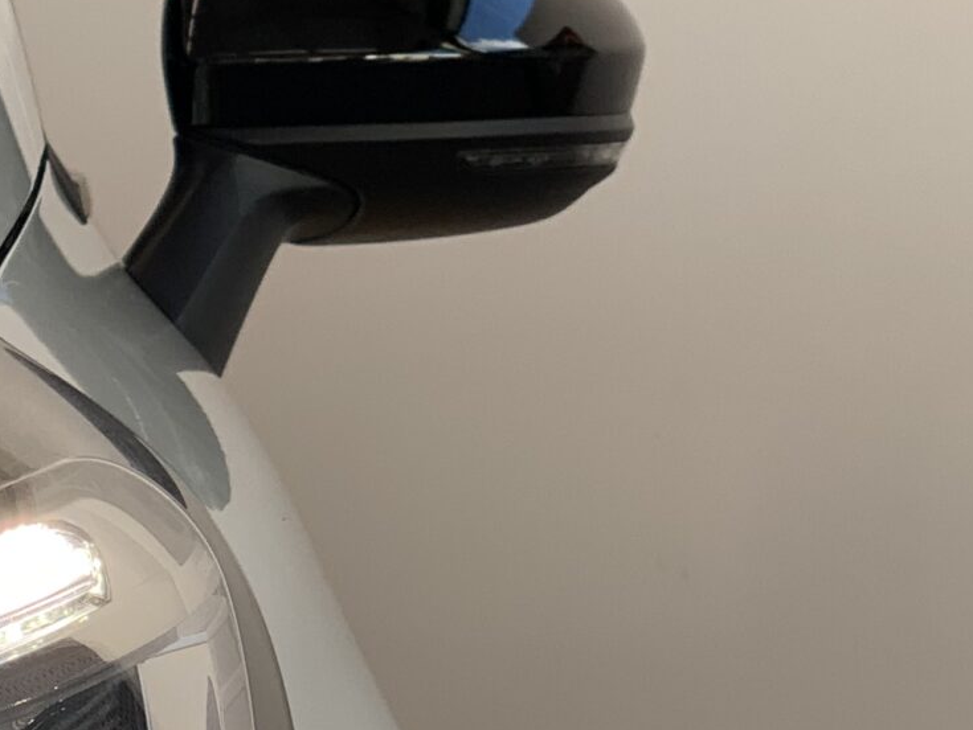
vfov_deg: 8.1
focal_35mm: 181
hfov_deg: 10.7
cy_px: 849
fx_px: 5090
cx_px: -323
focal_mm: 6
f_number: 2.4
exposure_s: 1/150
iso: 20
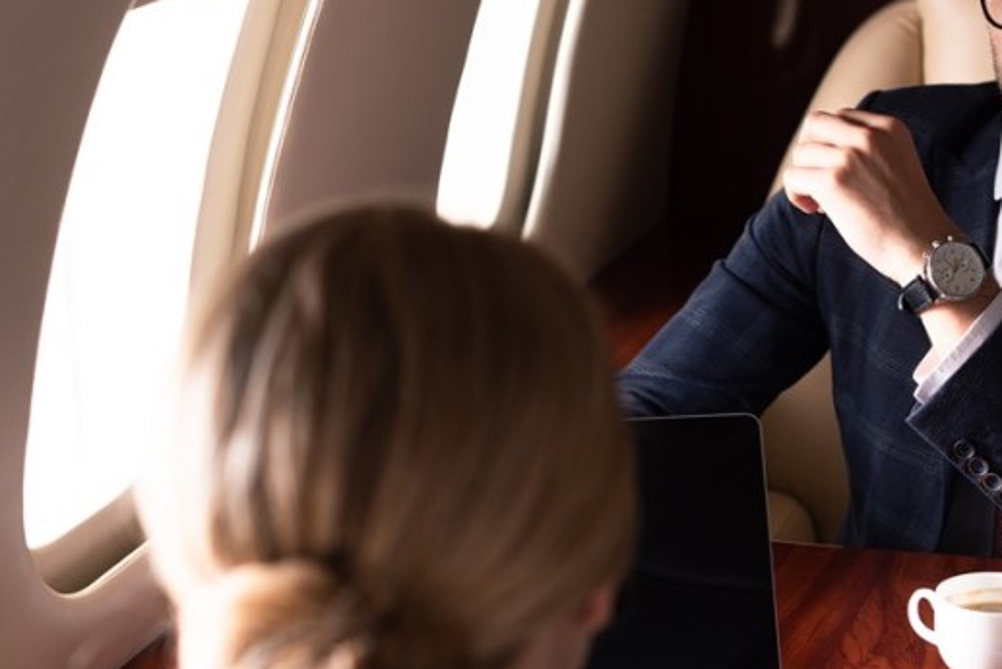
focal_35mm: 99
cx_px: 721
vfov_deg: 13.8
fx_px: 2756
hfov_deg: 20.5
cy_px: 399
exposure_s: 1/200
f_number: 3.5
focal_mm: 50
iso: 160
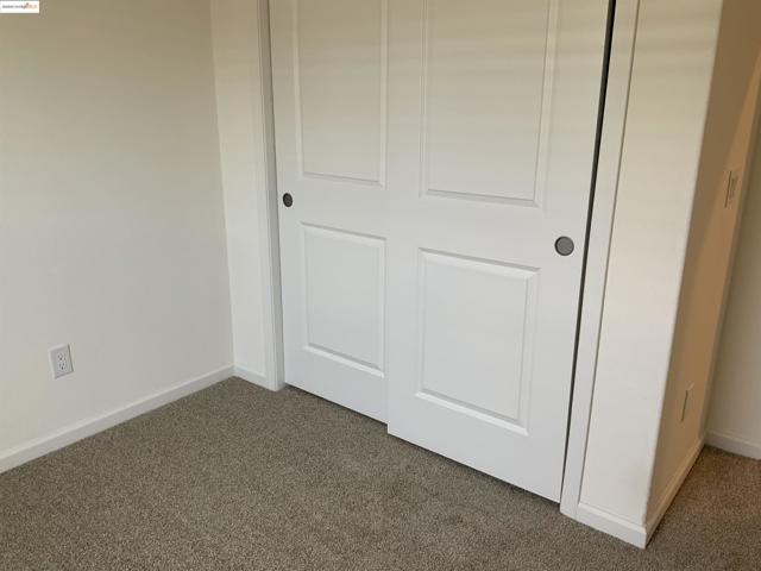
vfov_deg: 48.2
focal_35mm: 29
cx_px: 380
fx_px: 638
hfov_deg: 61.7
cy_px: 286
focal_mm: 3
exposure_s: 1/60
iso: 40
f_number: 1.8
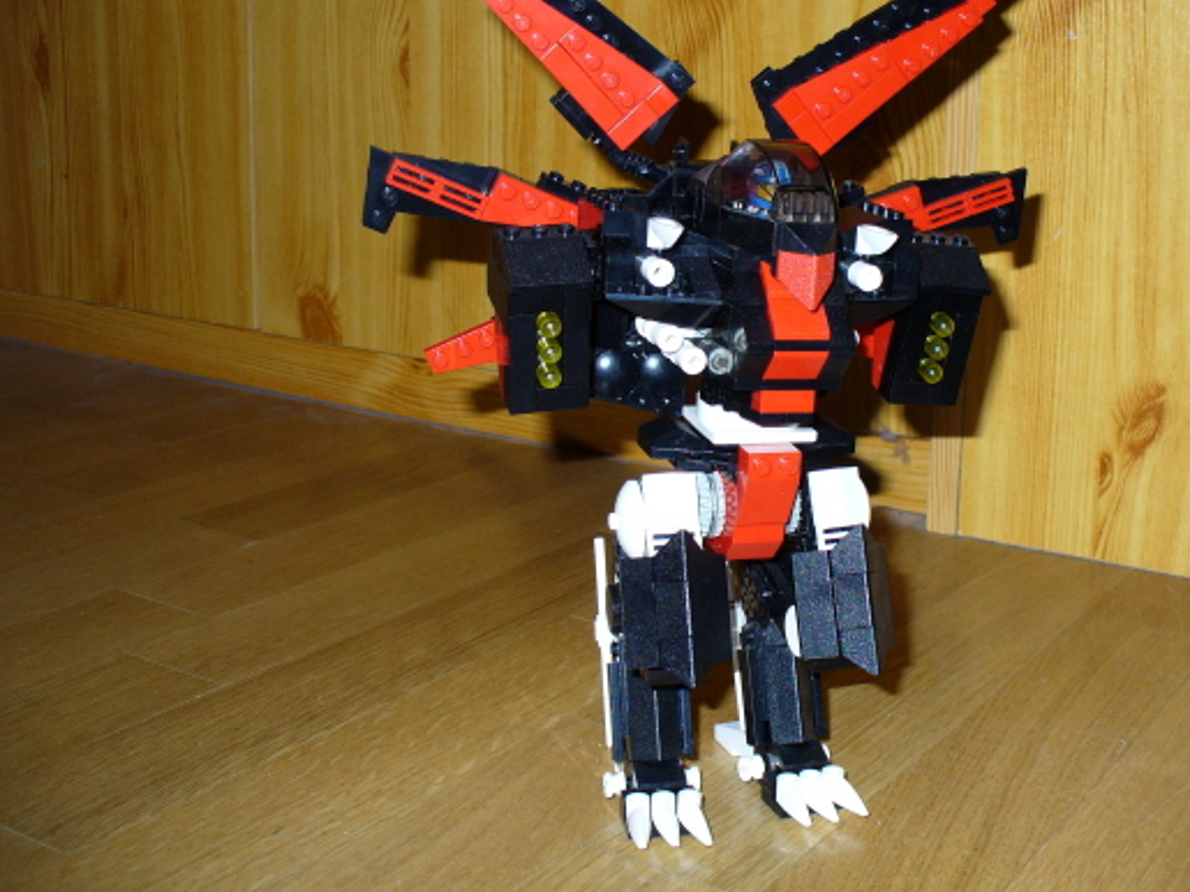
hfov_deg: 41.0
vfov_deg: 31.4
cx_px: 726
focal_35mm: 46
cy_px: 365
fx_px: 1581
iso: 80
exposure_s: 1/60
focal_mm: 6.1
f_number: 2.8
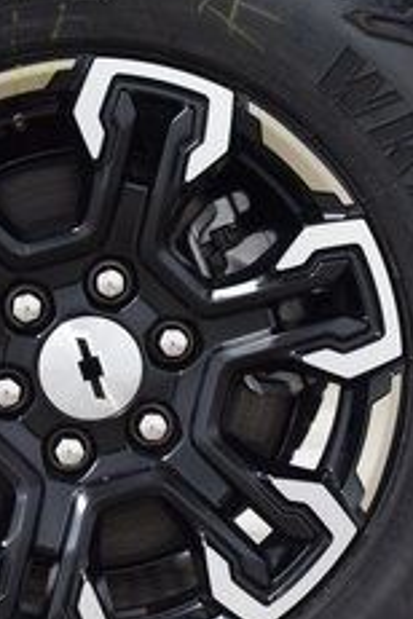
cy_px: 363
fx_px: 2289
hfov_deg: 10.3
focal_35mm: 133
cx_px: 97
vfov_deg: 15.4
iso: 1000
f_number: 6.3
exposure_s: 1/15
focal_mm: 32
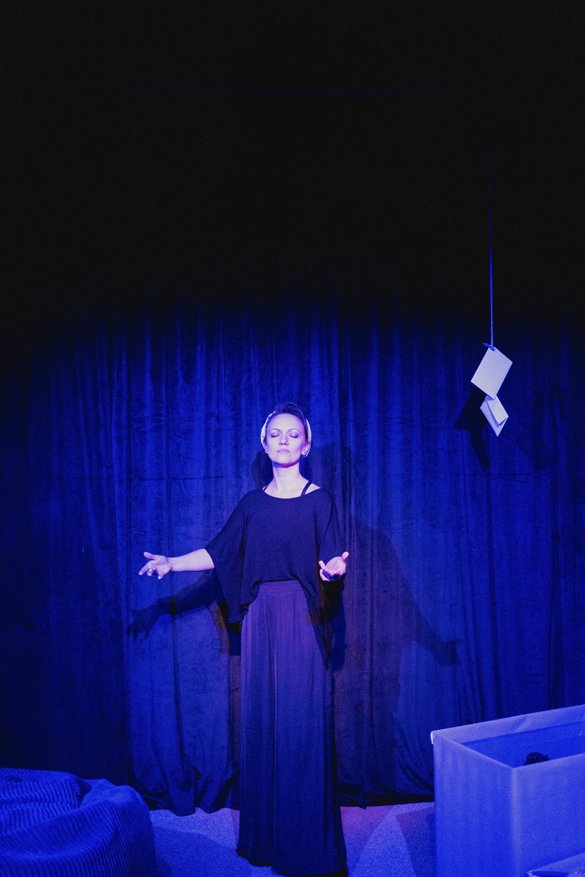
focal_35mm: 35
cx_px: 292
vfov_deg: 54.4
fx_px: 853
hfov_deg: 37.9
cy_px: 438
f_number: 1.8
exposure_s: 1/100
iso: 8000
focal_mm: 35
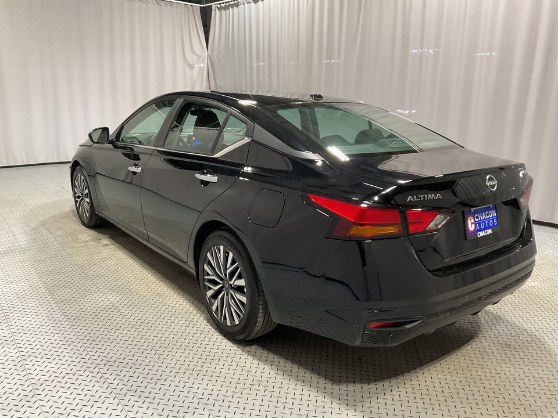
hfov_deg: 61.7
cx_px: 279
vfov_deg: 48.2
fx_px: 467
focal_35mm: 29
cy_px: 209
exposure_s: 1/50
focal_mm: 3
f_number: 1.8
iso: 80
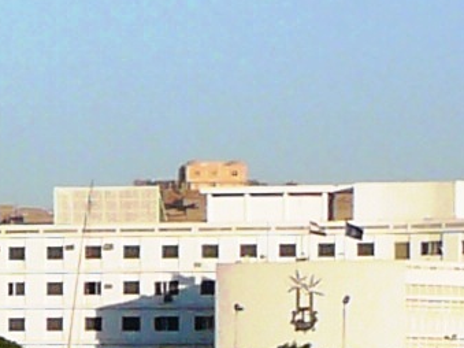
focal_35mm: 461
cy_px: 607
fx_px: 6177
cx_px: -864
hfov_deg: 4.2
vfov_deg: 3.2
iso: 80
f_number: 3.6
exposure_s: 1/800
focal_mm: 9.1
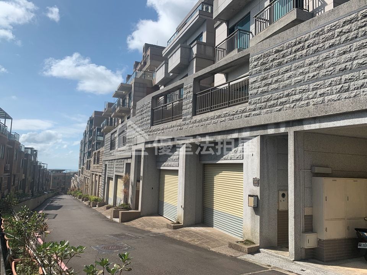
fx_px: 276
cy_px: 138
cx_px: 184
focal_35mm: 26
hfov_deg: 67.3
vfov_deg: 53.1
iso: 25
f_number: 1.8
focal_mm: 4.25
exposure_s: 1/3788
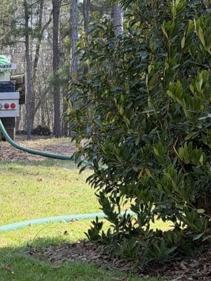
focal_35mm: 114
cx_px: -20
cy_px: 321
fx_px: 927
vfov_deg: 16.7
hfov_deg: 12.8
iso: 64
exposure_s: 1/762
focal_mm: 6.76
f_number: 1.78
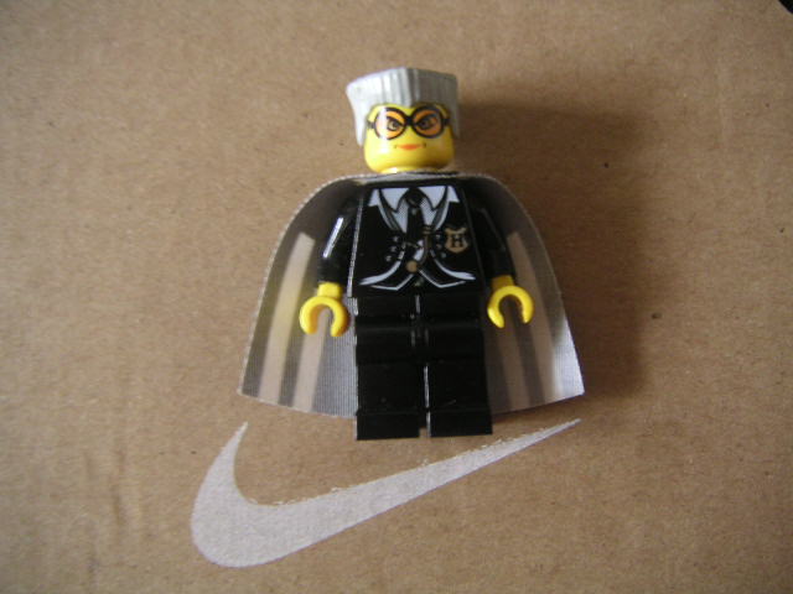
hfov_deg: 49.0
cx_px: 396
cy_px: 297
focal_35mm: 38
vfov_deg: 37.7
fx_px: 871
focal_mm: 6
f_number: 2.8
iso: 100
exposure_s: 1/4
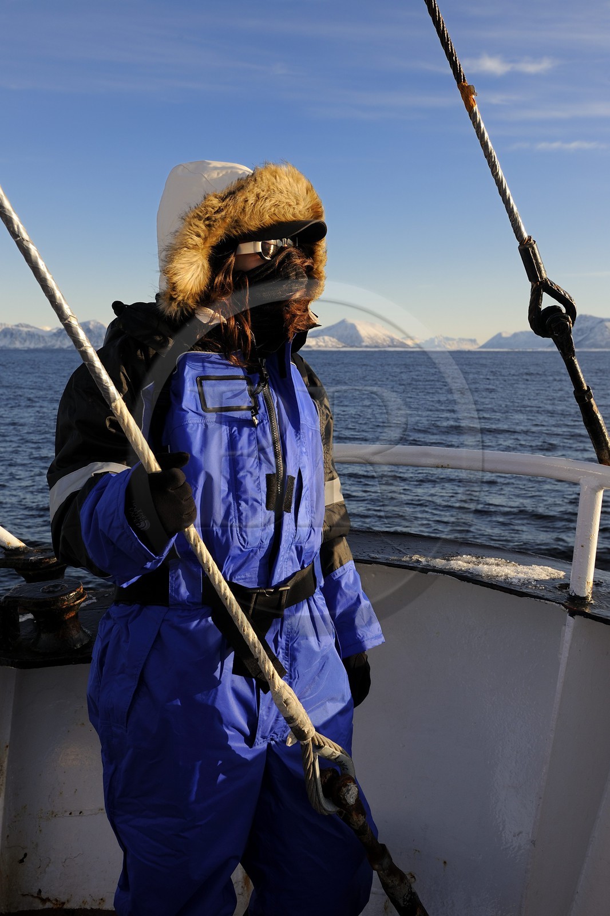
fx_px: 864
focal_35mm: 34
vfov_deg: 55.8
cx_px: 305
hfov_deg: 38.9
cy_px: 458
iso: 200
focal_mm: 34
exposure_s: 1/250
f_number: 9
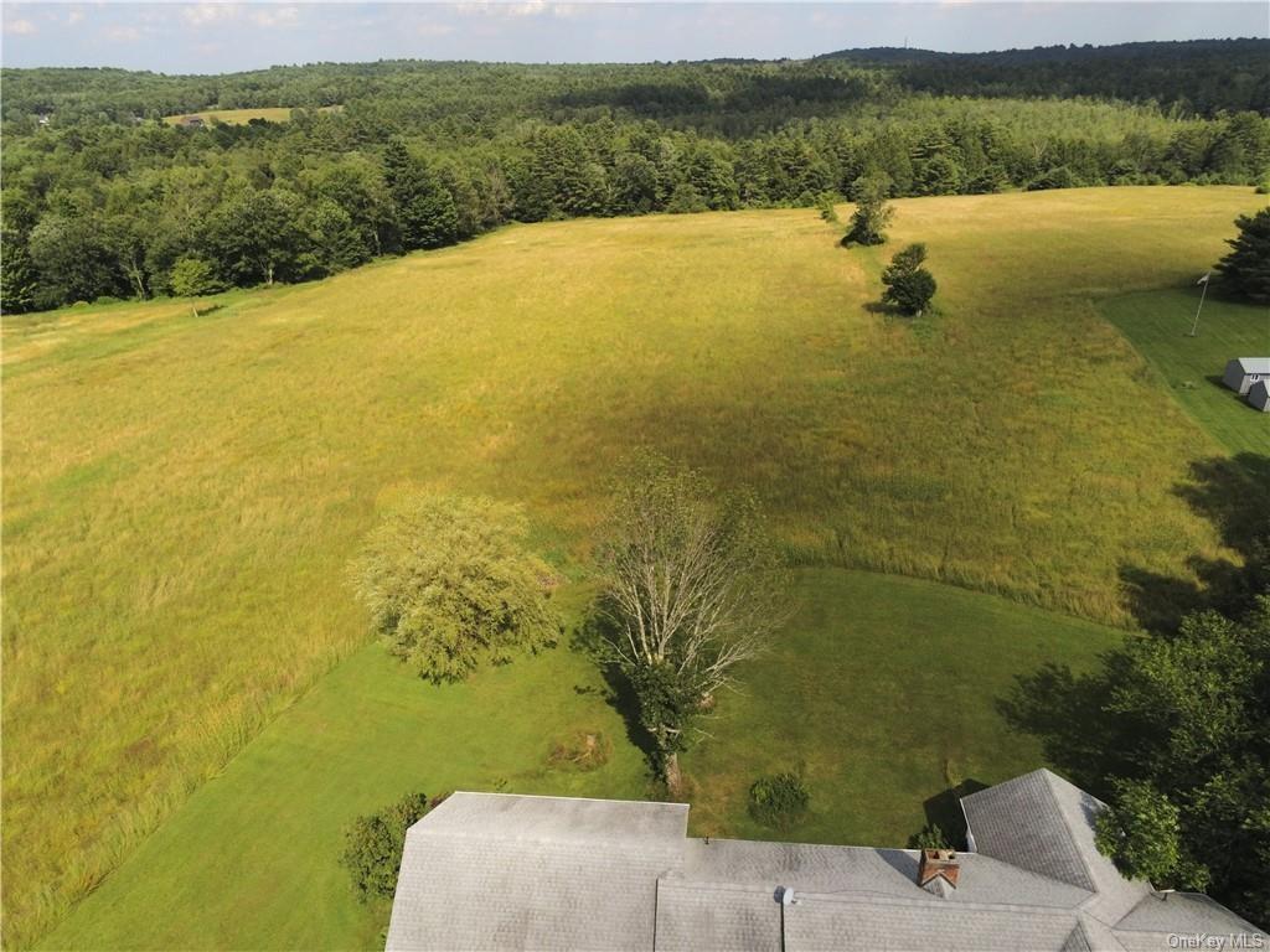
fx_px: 844
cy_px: 476
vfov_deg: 58.9
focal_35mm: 23
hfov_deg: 73.9
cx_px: 635
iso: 140
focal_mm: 4
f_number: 2.4
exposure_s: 1/1923
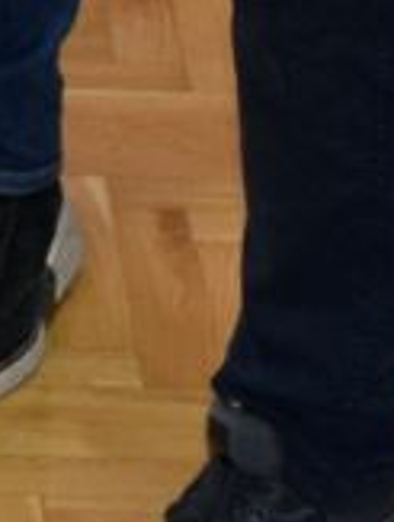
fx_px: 4611
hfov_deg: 4.7
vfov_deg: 6.1
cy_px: -874
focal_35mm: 305
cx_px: -750
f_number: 3.2
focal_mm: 18
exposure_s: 1/60
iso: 800
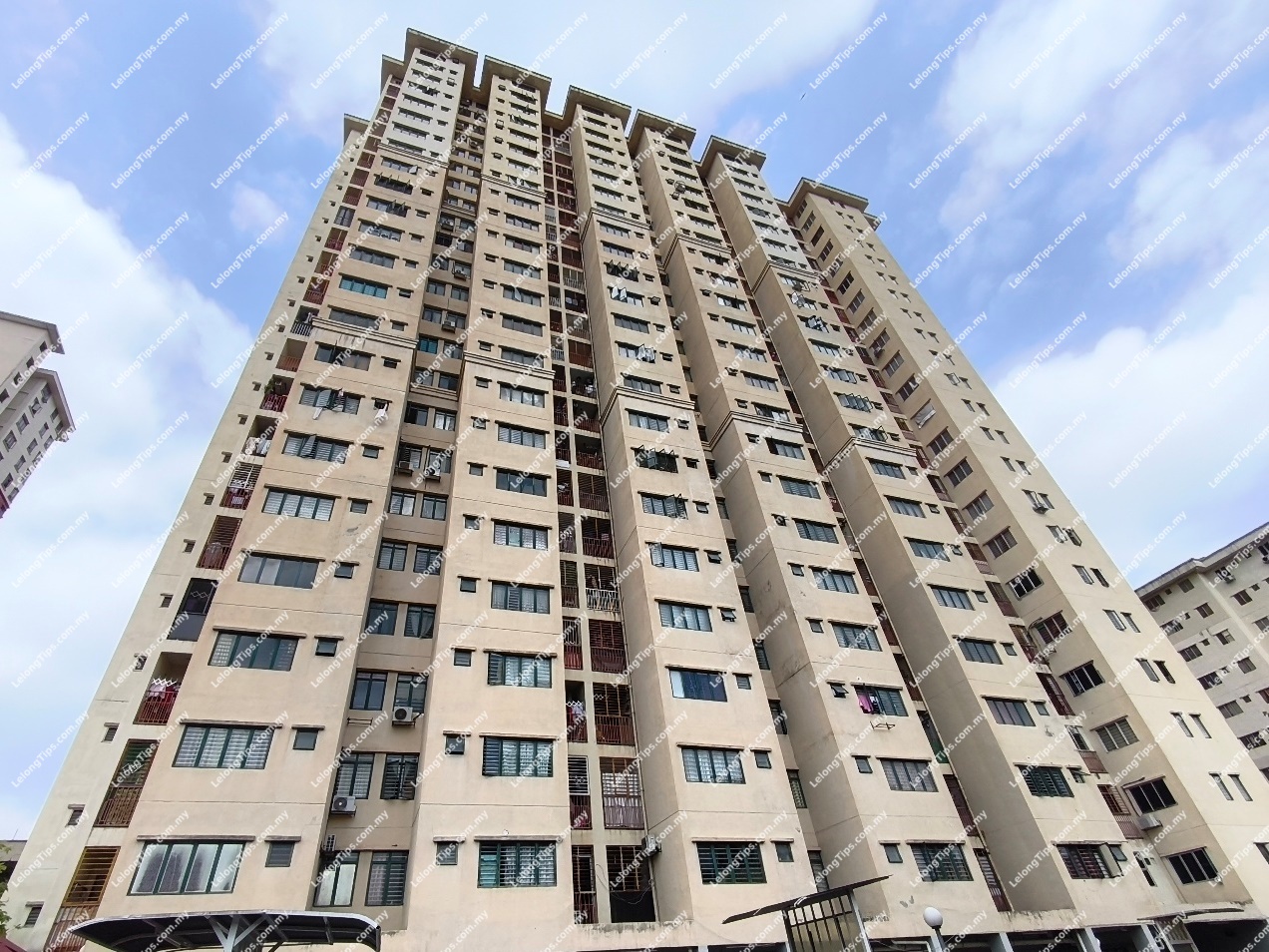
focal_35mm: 15
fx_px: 550
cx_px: 634
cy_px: 476
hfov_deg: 98.2
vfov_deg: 81.7
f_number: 2.2
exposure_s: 1/2451
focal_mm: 1.65
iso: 50
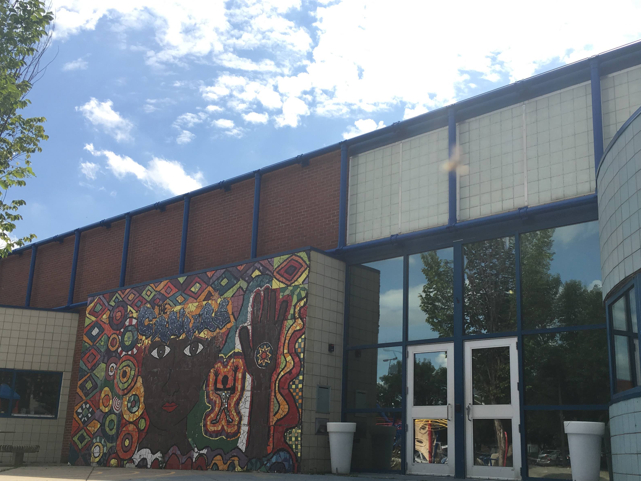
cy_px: 290
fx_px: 685
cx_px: 340
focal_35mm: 37
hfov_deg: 50.1
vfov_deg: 38.5
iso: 25
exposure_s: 1/1374
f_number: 2.2
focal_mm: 4.15
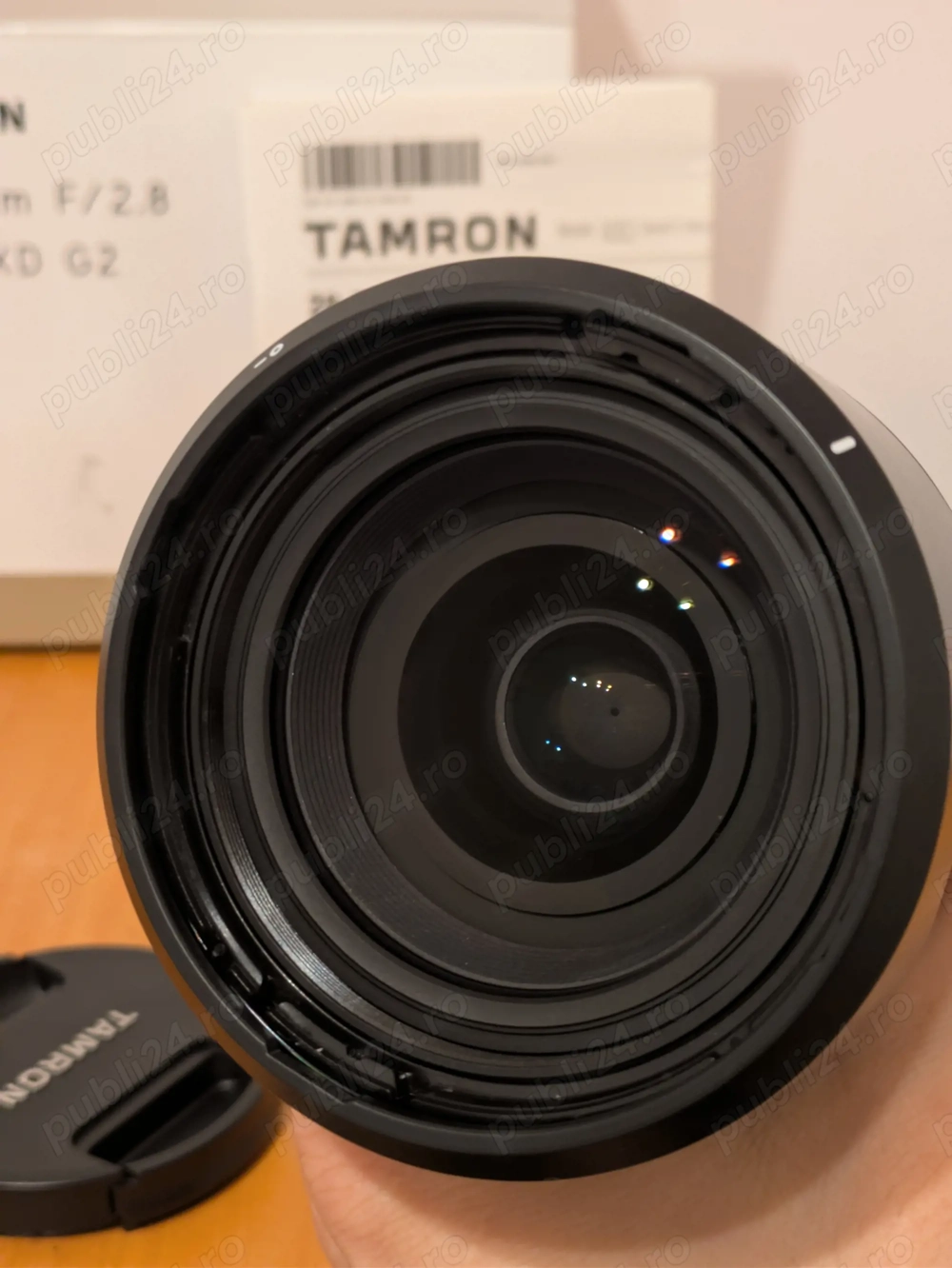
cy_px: 634
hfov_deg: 28.6
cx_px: 476
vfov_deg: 37.5
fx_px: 1869
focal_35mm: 51
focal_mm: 5.43
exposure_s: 1/25
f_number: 1.89
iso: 509
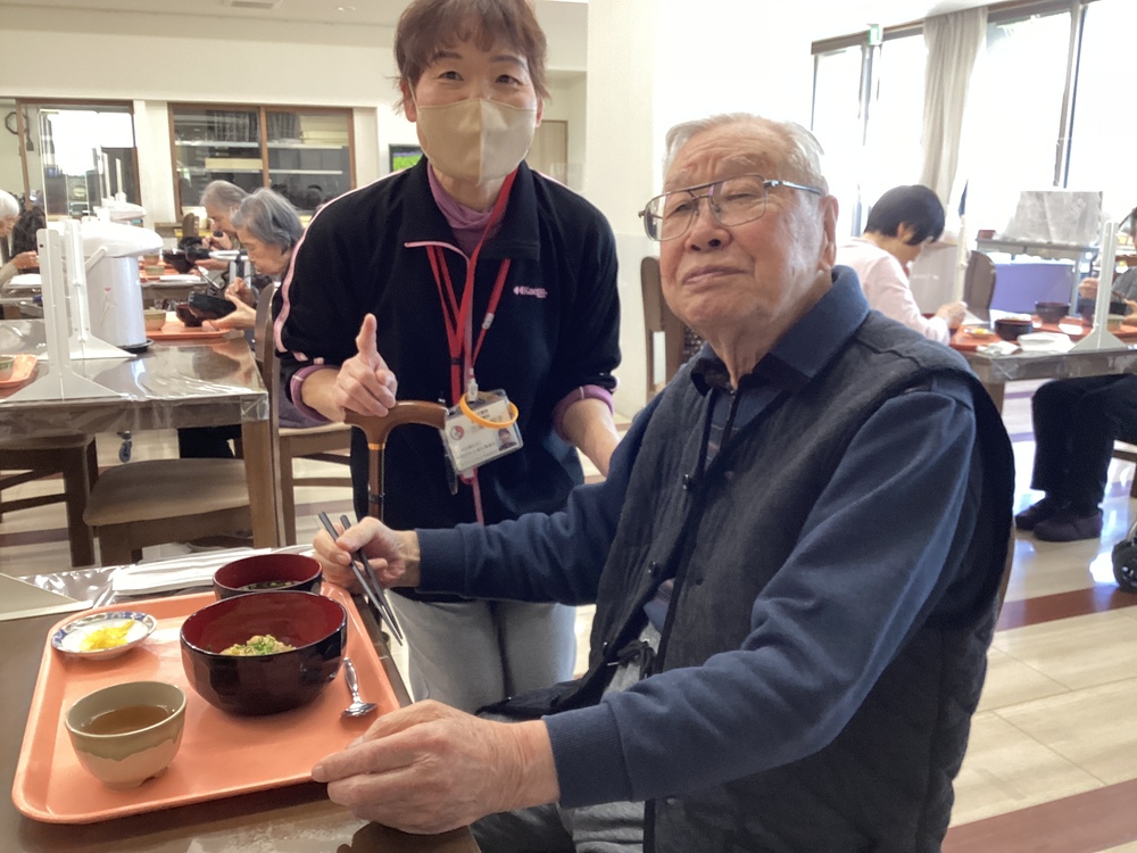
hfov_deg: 58.4
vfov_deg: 45.4
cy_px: 426
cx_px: 568
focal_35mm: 31
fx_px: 1018
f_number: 2.4
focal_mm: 3.3
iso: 125
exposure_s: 1/60
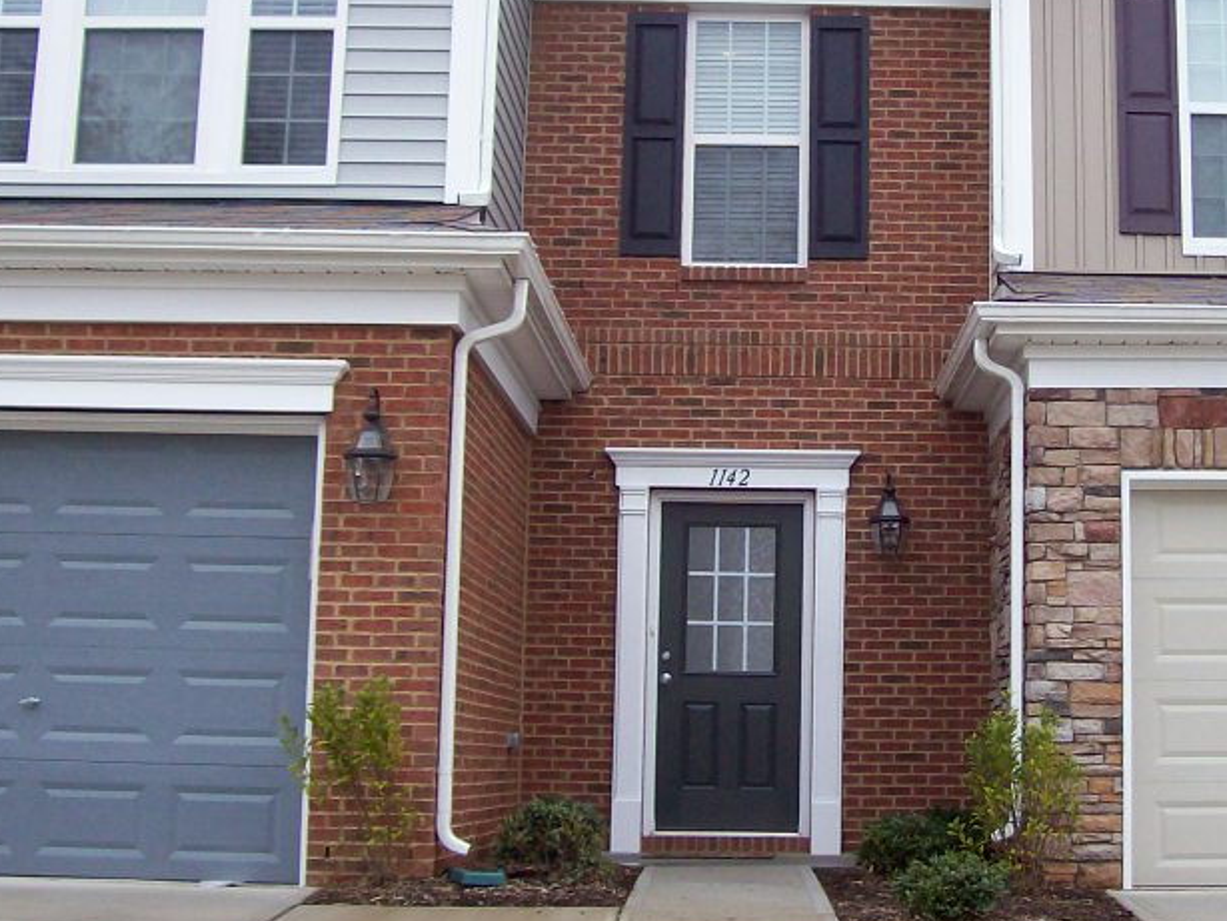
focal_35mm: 60
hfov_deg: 31.9
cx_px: 817
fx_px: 2128
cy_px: 340
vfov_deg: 24.4
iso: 80
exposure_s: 1/166
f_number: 2.7
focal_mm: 6
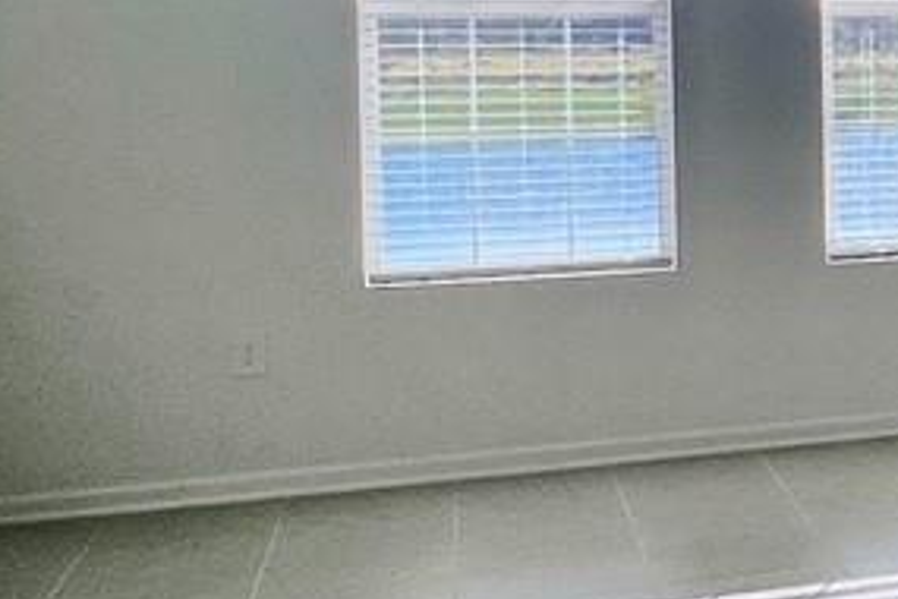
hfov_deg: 18.9
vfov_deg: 17.7
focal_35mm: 76
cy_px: 87
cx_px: 1701
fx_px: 1896
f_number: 1.8
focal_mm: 1.57
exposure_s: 1/247
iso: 32
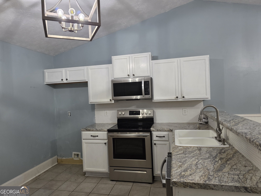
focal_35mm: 23
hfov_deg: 73.9
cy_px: 98
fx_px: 173
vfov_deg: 58.9
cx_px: 130
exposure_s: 1/120
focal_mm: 6.3
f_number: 1.7
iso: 250
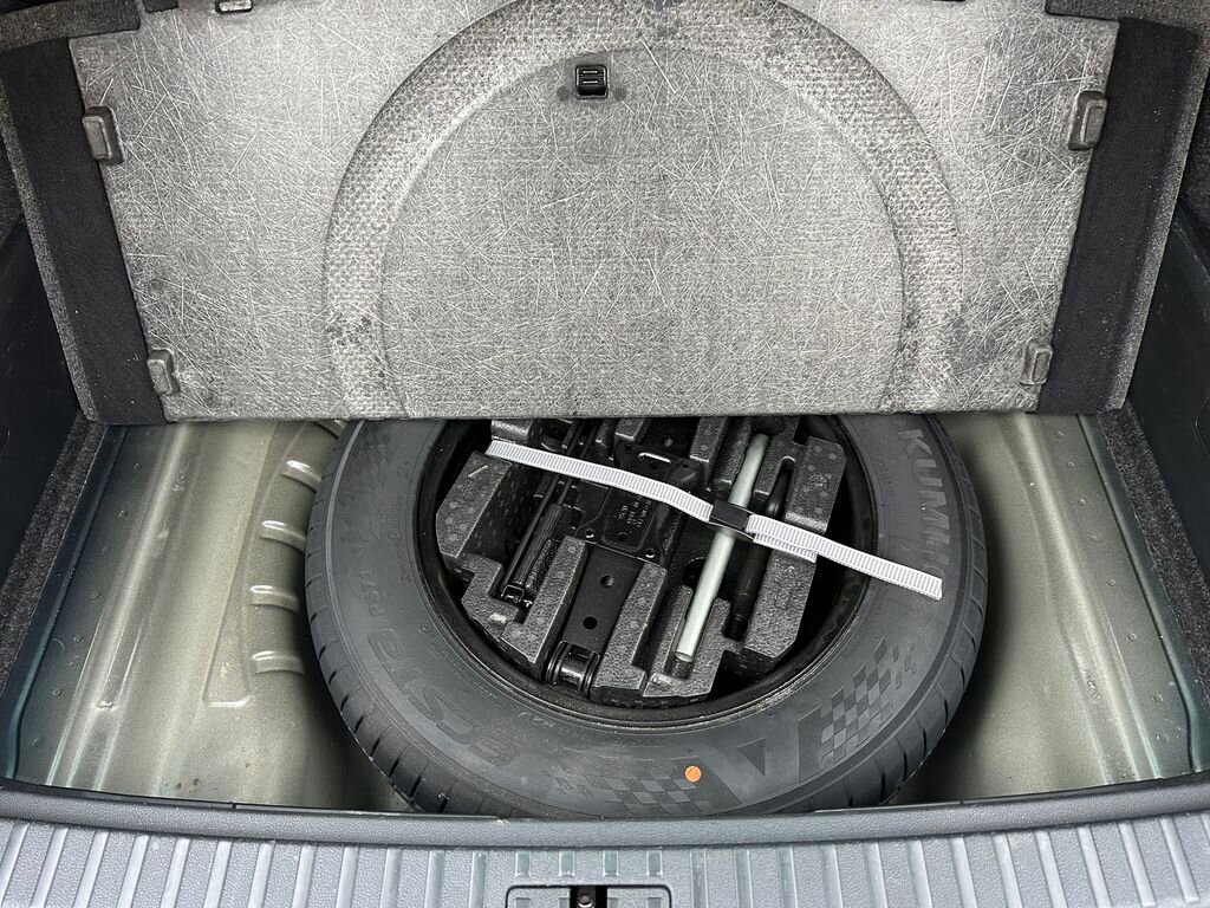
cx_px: 605
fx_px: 839
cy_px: 454
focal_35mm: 24
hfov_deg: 71.6
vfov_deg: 56.8
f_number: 1.78
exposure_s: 1/75
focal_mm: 6.86
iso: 250
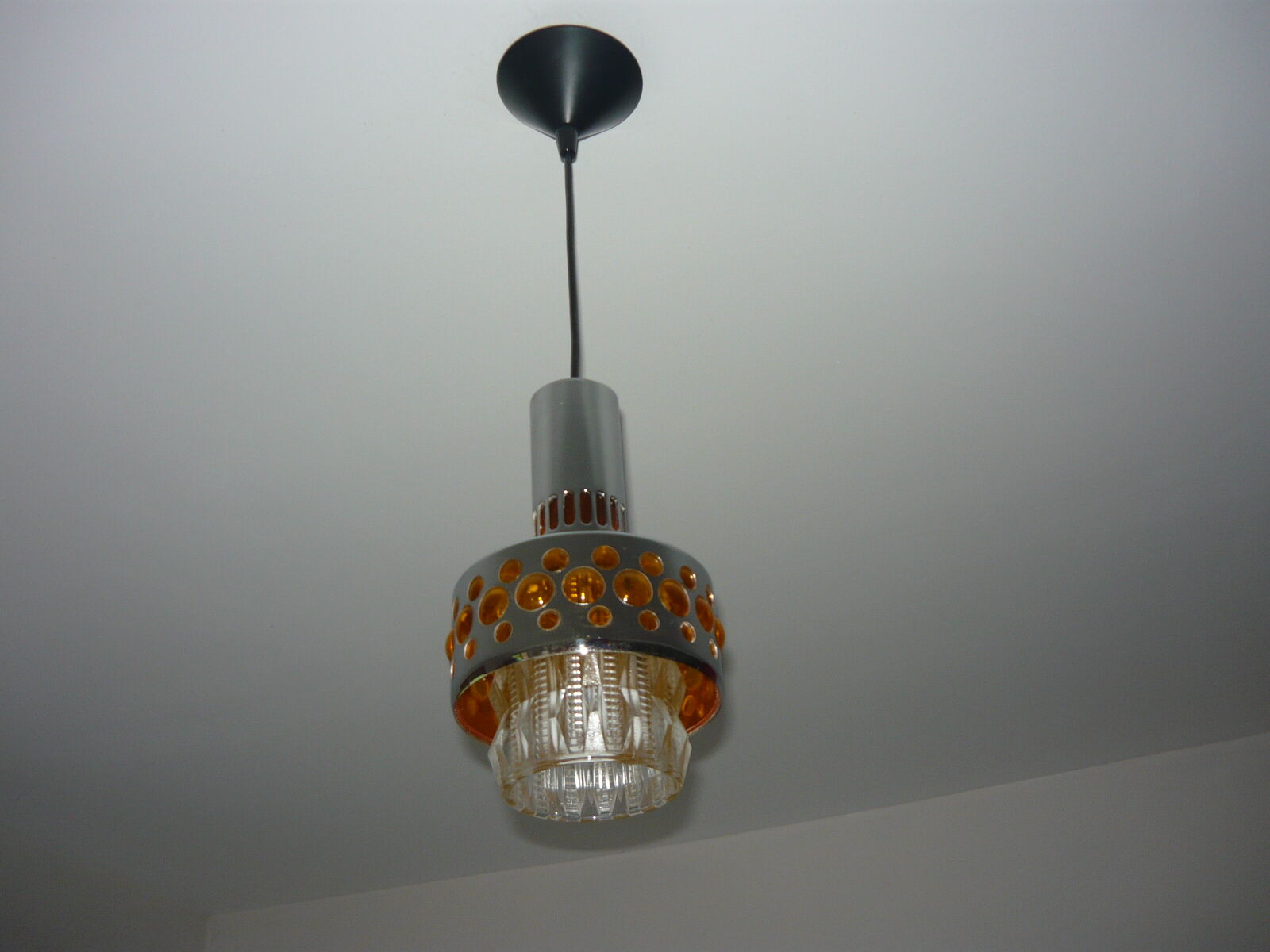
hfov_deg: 55.4
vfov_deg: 42.9
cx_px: 635
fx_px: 1211
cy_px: 476
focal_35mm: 33
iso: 100
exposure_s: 1/30
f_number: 2.8
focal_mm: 5.5
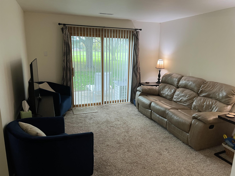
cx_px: 118
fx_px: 177
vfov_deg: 53.1
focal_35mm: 26
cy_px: 88
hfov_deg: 67.3
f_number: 1.5
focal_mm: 5.7
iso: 80
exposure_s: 1/60
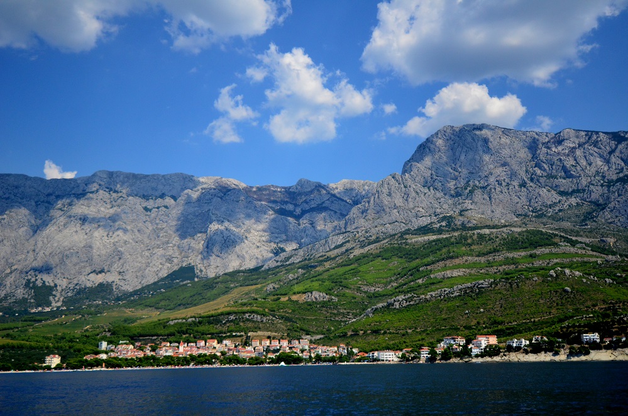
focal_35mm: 36
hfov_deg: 53.2
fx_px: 627
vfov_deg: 36.7
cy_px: 208
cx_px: 314
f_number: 4
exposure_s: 1/8000
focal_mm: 24
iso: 720
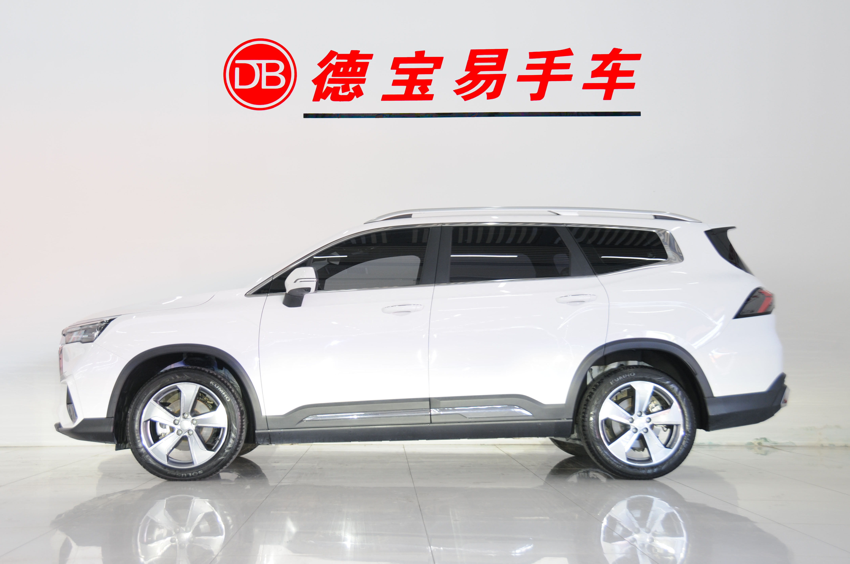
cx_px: 425
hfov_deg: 42.4
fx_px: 1097
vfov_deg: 28.9
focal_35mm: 46
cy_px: 282
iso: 200
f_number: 4.8
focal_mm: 31
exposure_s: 1/10
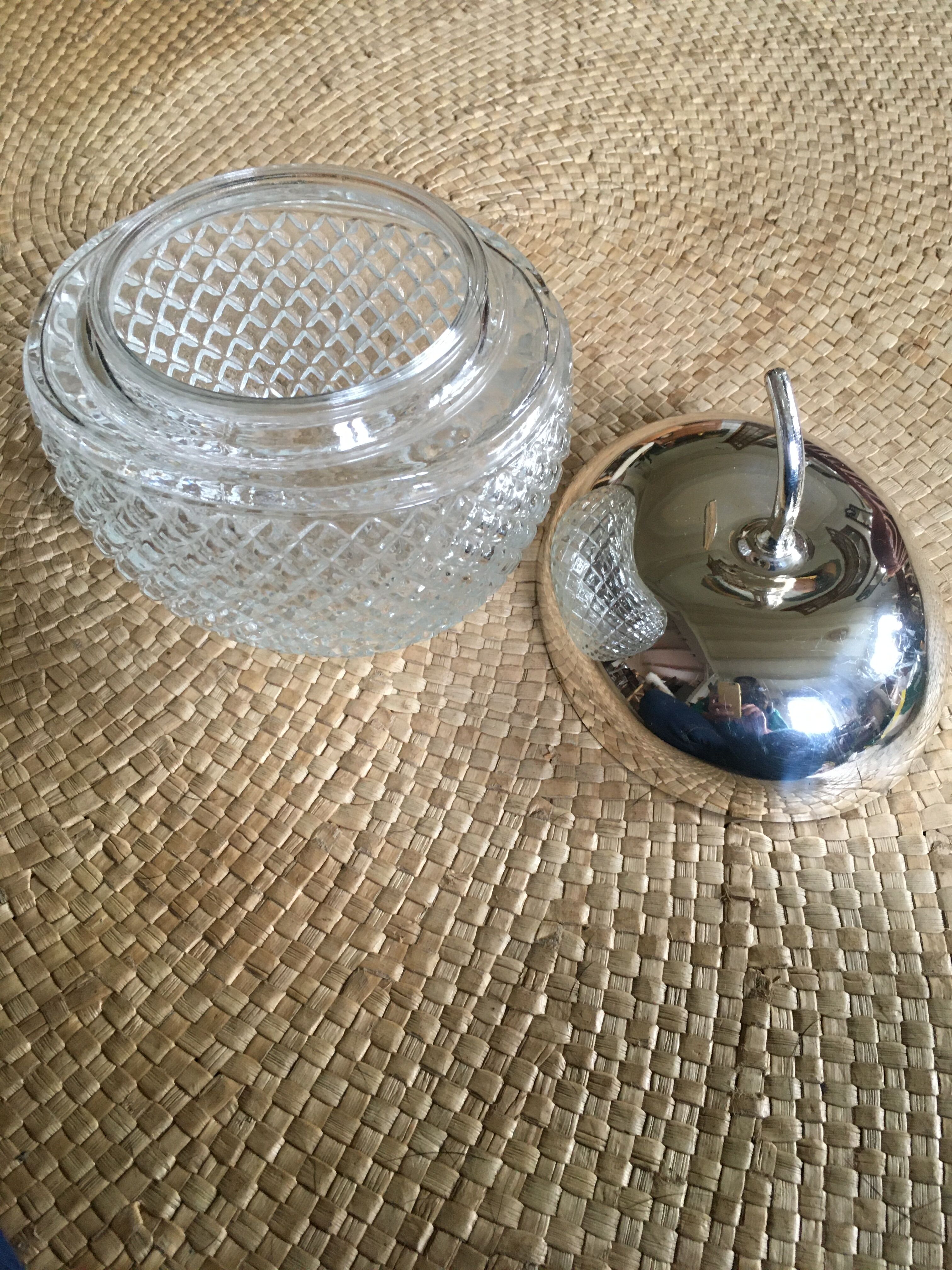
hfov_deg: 48.2
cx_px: 476
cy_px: 635
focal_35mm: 29
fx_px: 1063
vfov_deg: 61.7
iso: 160
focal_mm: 4.15
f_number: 2.2
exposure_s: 1/33
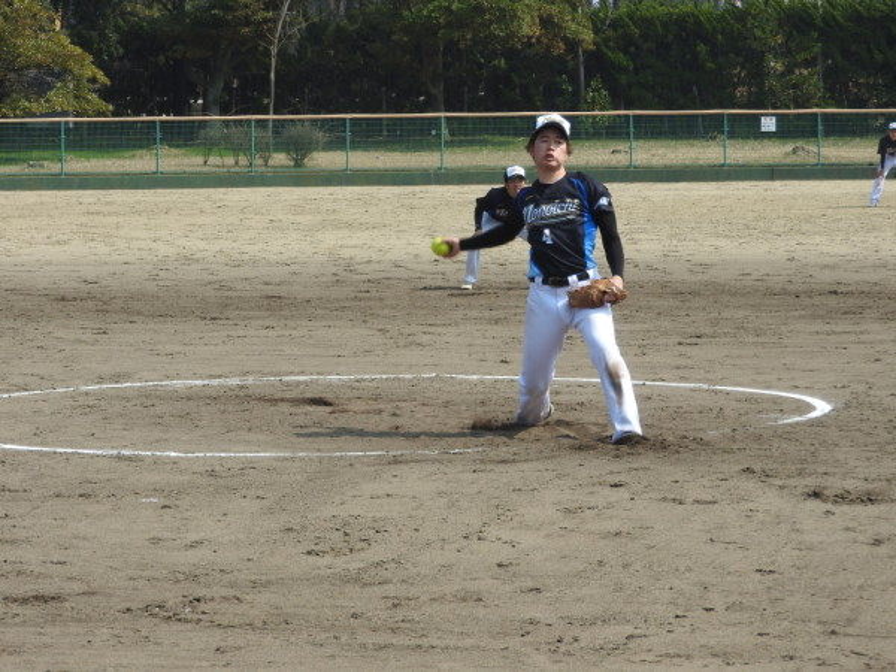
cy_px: 336
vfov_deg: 11.0
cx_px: 448
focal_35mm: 135
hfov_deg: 14.6
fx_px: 3494
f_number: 5
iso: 100
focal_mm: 24.2
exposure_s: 1/500
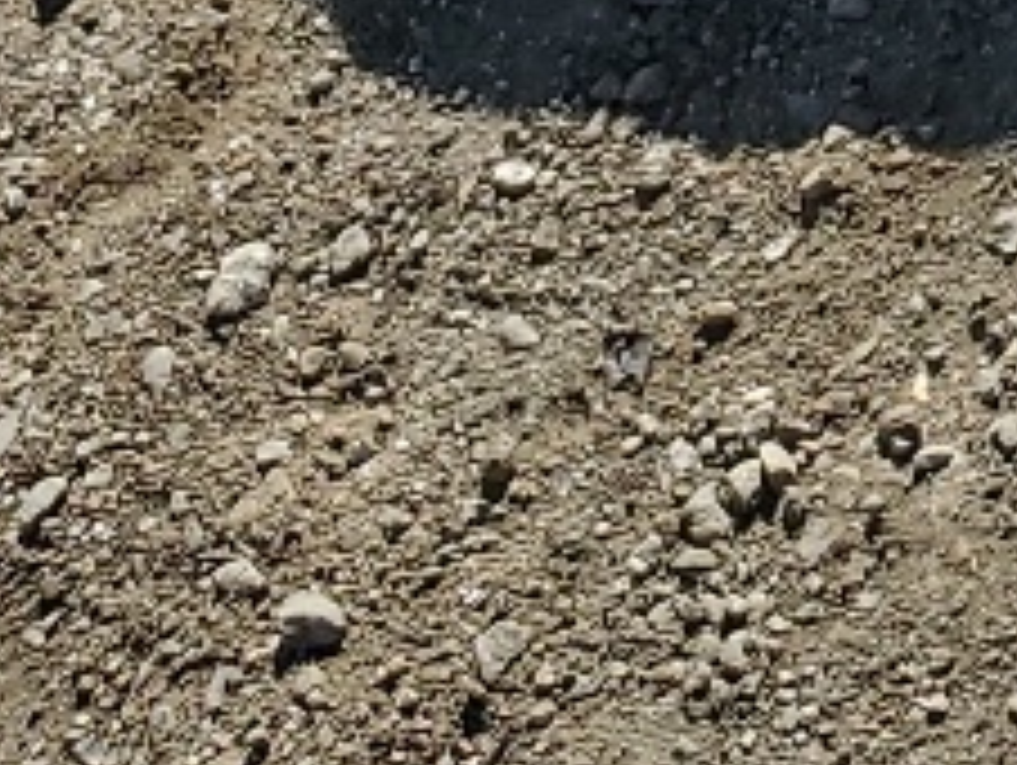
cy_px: -1598
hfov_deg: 9.8
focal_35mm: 184
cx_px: 2169
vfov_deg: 7.1
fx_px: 5412
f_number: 1.5
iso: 50
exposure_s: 1/2000
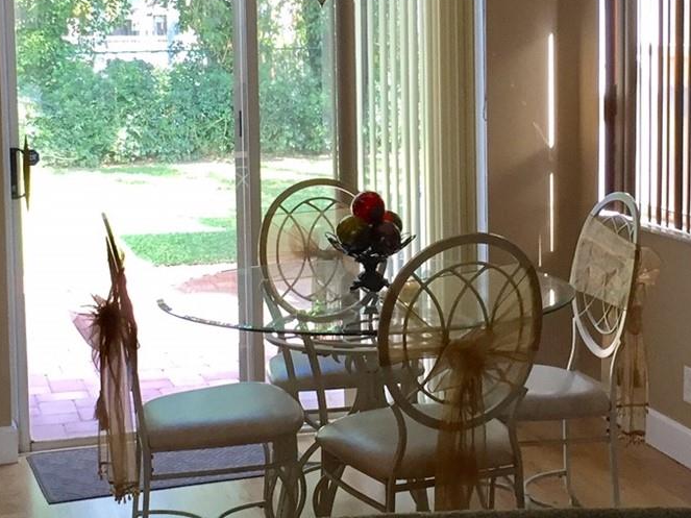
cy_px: 159
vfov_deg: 20.9
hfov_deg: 27.8
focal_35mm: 70
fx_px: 1397
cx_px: 393
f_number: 2.2
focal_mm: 4.15
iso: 32
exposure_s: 1/30
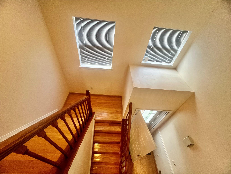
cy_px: 87
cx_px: 116
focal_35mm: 13
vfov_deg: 89.9
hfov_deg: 106.2
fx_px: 87
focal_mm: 1.57
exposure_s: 1/60
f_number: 1.8
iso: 160
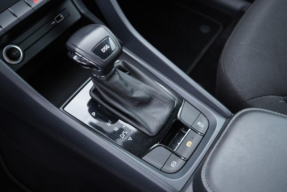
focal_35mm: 36
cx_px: 144
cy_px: 96
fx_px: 287
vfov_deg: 36.9
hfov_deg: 53.1
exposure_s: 1/40
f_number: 2.8
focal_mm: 24
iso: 320
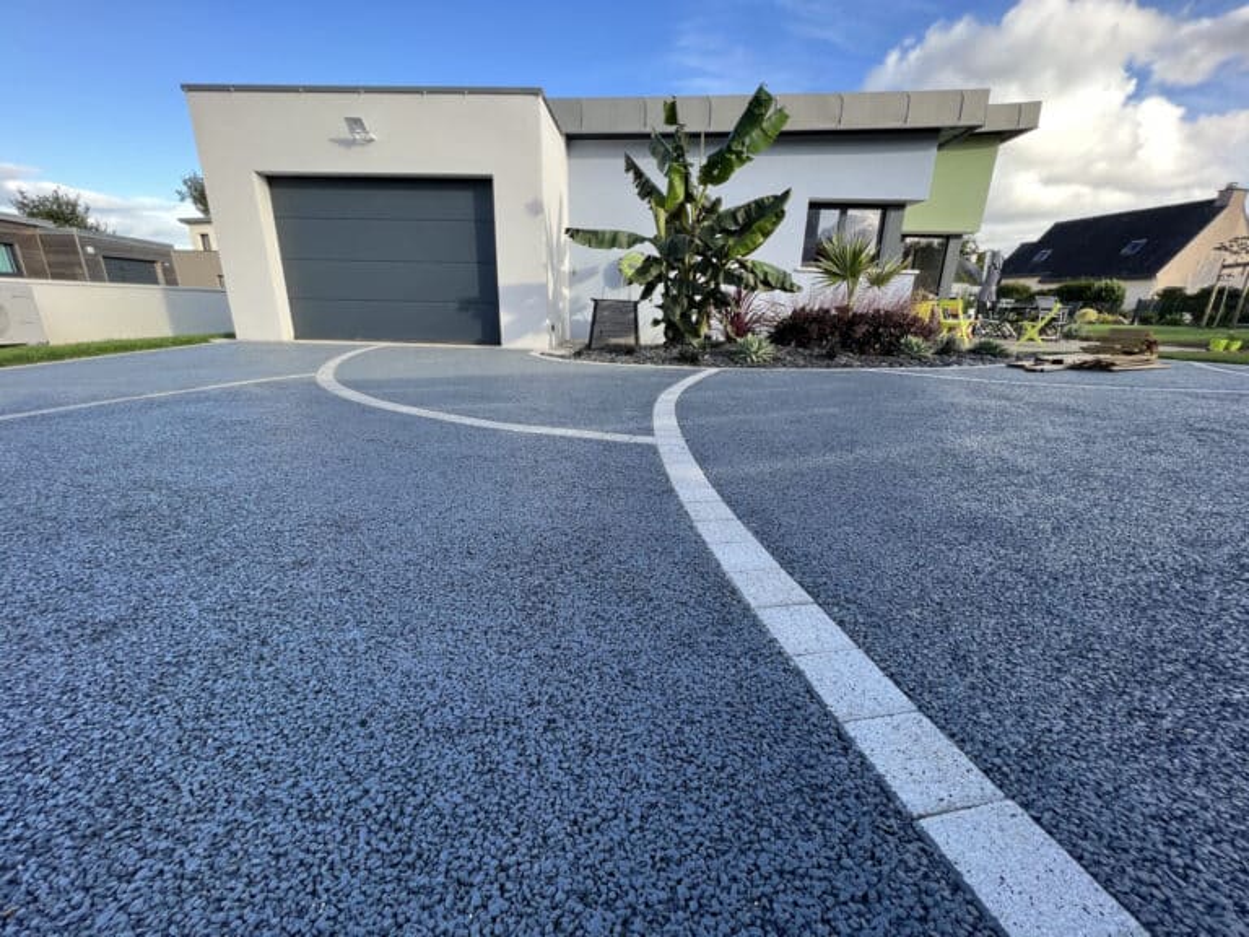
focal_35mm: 13
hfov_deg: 106.2
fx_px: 469
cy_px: 468
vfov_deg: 89.9
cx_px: 624
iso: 32
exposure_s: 1/256
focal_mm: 1.57
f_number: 1.8
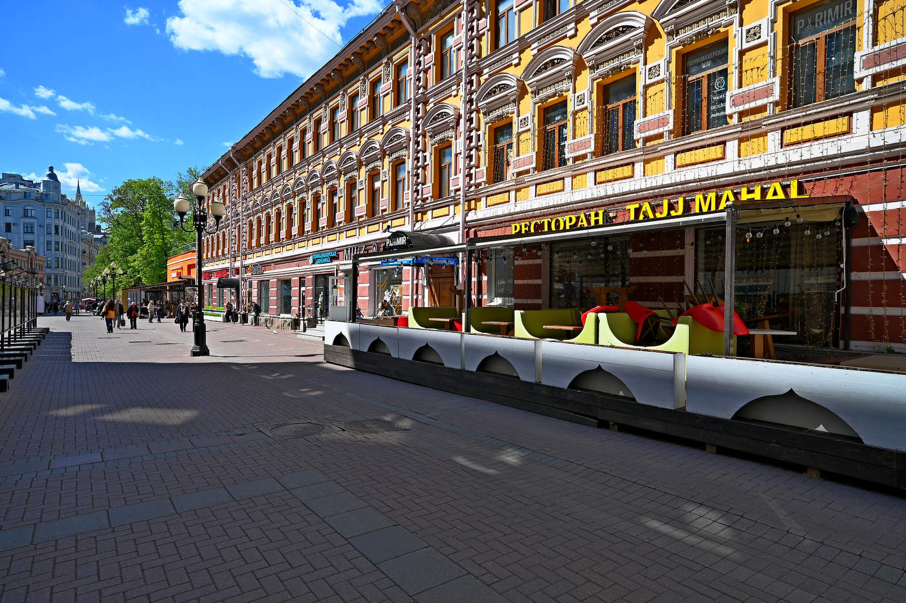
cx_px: 453
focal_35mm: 20
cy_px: 302
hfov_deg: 85.4
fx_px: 491
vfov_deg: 63.2
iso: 100
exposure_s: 1/160
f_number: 8
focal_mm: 13
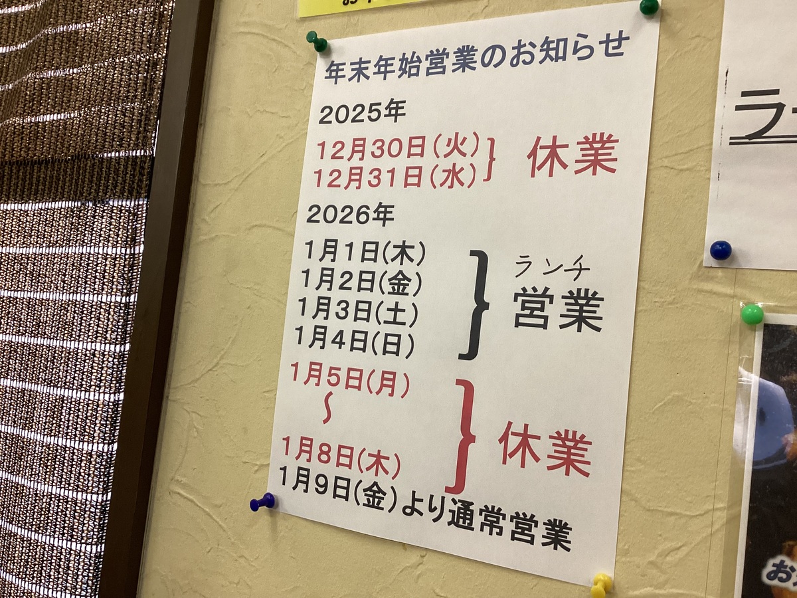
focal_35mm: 31
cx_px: 398
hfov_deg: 58.4
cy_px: 299
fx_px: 714
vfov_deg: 45.4
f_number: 2.4
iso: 200
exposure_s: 1/60
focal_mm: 3.3
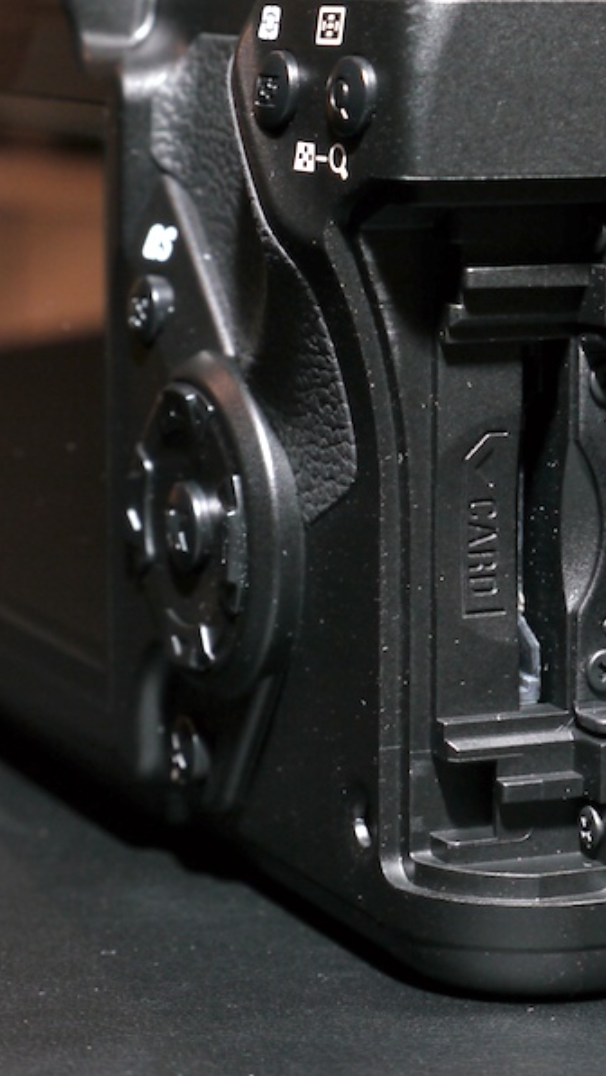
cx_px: 541
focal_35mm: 108
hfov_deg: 11.2
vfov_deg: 19.8
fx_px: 3084
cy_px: 537
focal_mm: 37
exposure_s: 1/100
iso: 400
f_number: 8
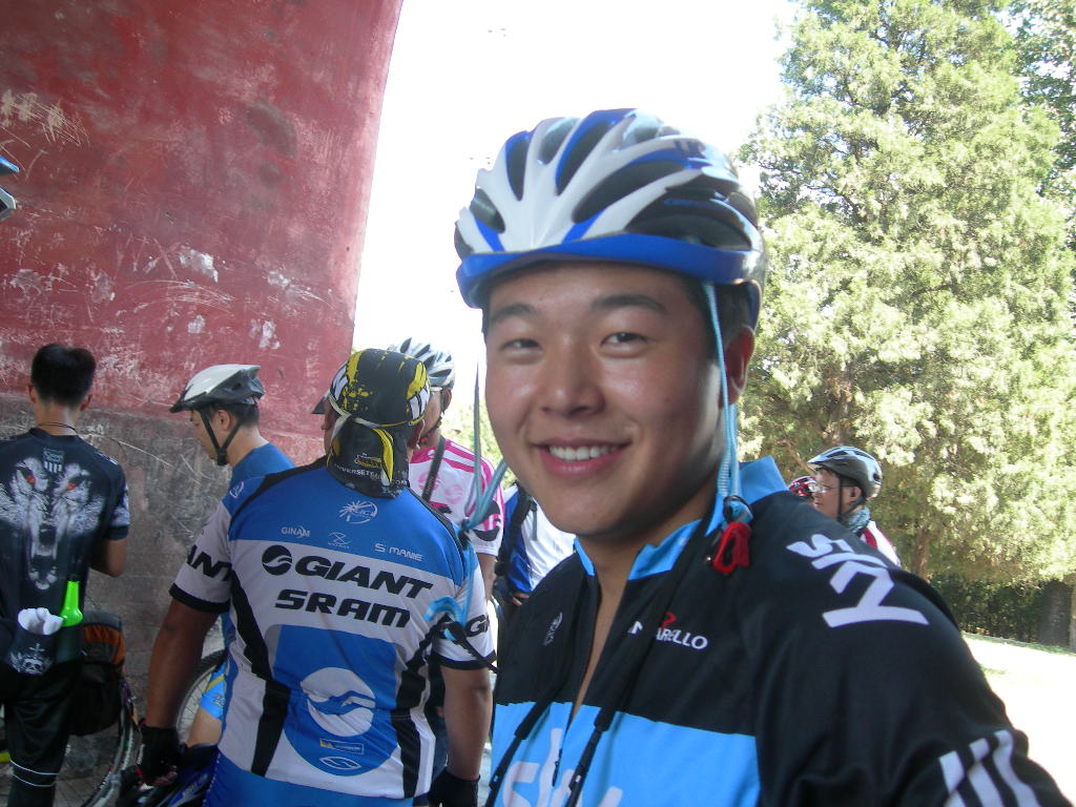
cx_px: 538
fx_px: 1181
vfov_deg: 37.7
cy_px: 404
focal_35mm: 38
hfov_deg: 49.0
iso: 50
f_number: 2.8
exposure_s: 1/83.5
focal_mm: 7.8
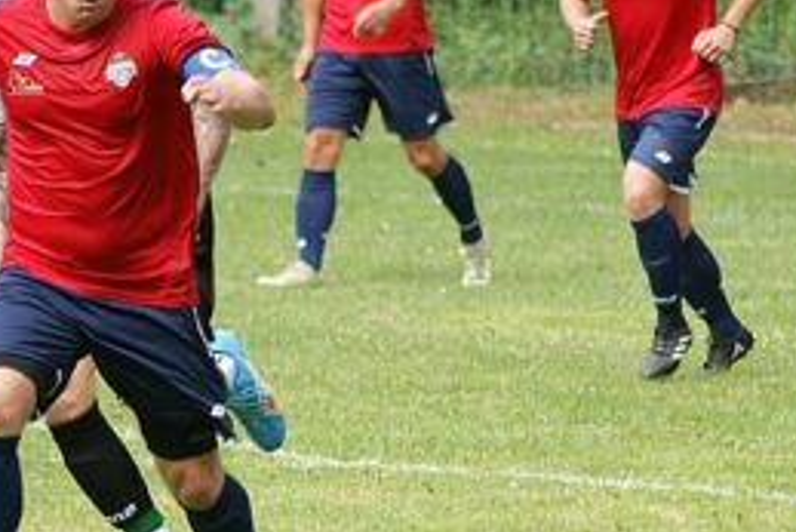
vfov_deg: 2.0
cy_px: 366
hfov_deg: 3.0
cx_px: 384
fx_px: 15375
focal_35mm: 695
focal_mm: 200
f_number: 5.6
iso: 200
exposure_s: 1/320
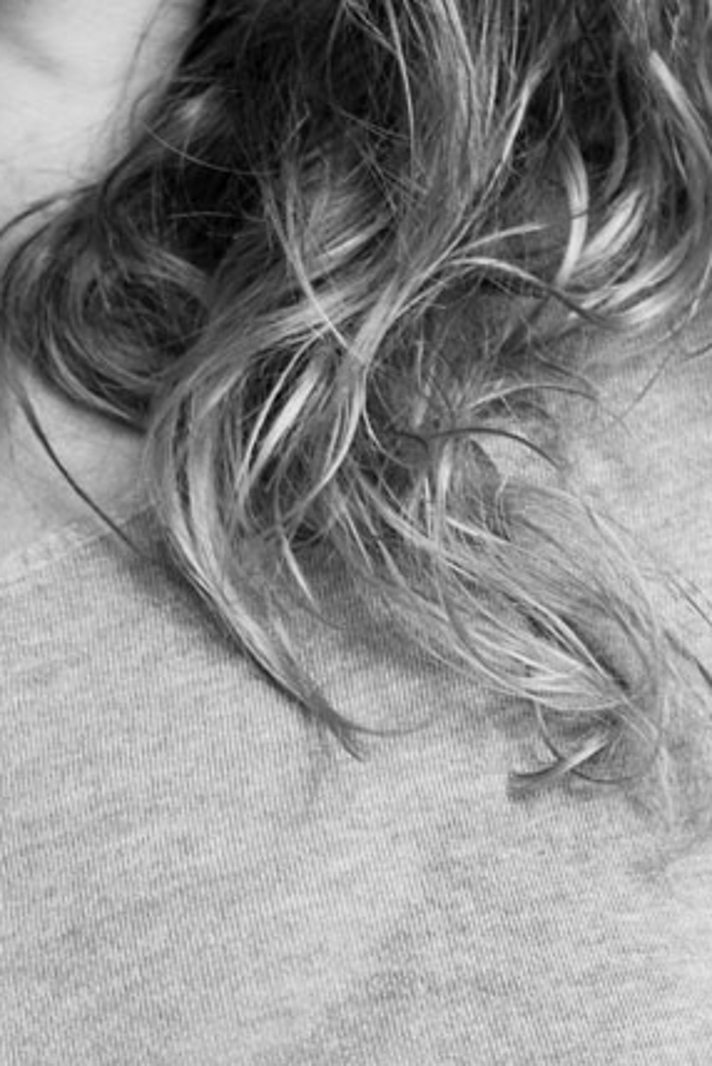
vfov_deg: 8.1
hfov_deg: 5.5
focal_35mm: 251
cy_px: -60
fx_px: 7434
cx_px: -19
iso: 100
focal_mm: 105
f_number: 5
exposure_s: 1/160
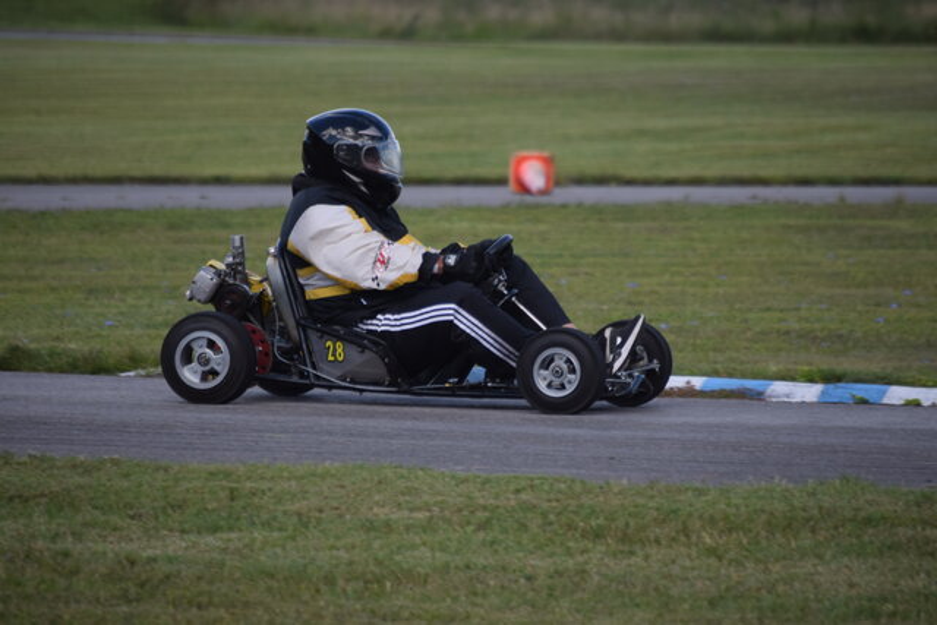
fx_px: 7810
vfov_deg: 4.6
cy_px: 312
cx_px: 468
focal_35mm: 300
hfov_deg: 6.9
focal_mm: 200
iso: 500
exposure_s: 1/1000
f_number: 5.6
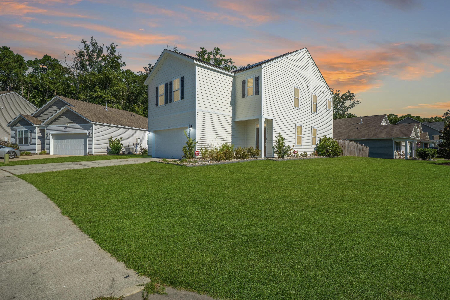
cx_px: 225
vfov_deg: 67.4
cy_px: 150
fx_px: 225
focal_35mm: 18
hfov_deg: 90.0
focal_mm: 18
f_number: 9
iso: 640
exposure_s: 1/2500
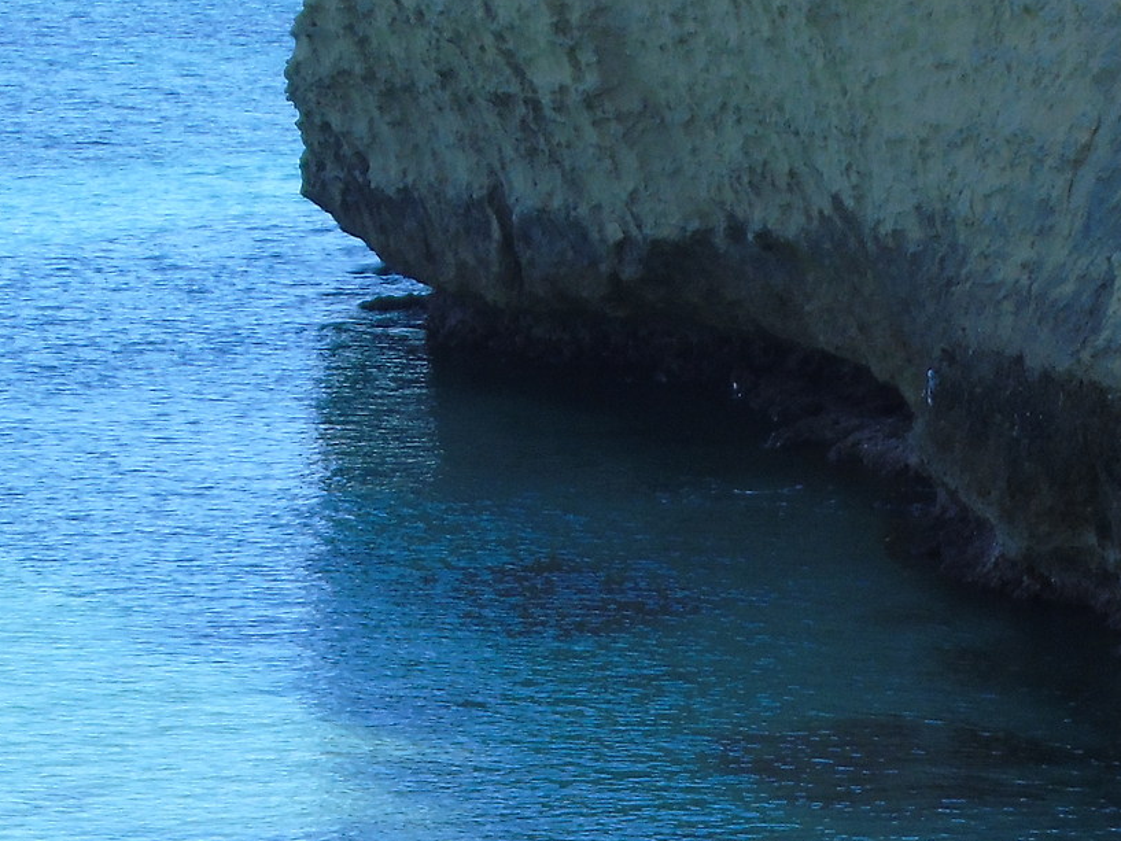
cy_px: 1054
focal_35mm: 276
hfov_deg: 7.2
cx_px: 473
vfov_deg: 5.4
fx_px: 8939
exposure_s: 1/250
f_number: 4.3
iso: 80
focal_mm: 17
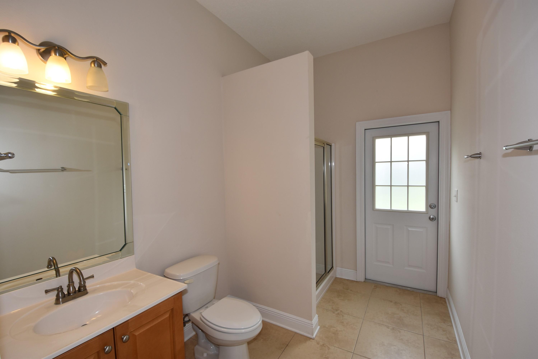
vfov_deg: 77.4
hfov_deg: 100.4
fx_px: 224
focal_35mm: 15
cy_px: 180
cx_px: 269
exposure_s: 1/125
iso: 200
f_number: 5.6
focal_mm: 10
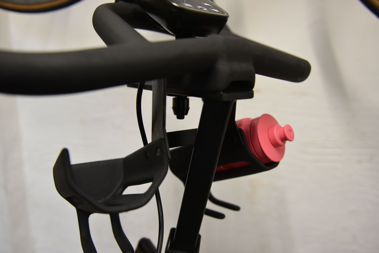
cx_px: 190
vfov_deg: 45.0
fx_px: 305
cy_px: 126
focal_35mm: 29
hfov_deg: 63.6
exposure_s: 1/40
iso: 1250
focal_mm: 29
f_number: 2.8
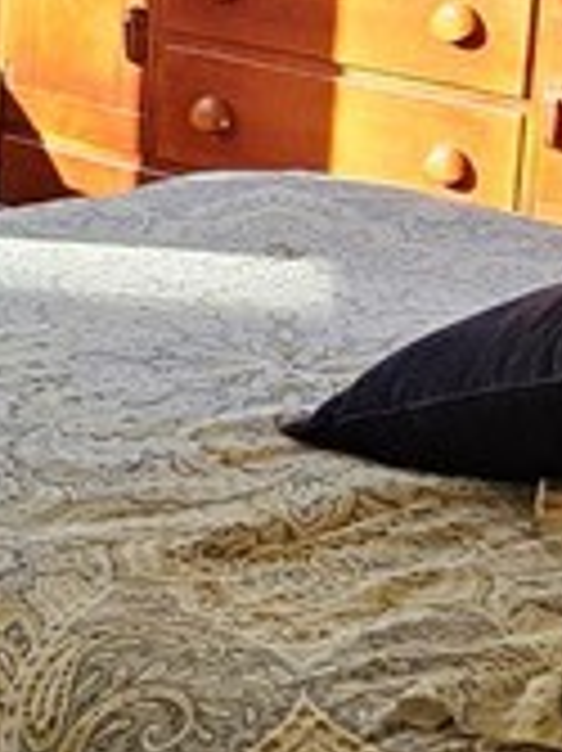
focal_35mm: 141
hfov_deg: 9.5
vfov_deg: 14.0
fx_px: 3056
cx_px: -733
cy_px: 189
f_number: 1.8
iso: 160
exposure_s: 1/180
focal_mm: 5.4
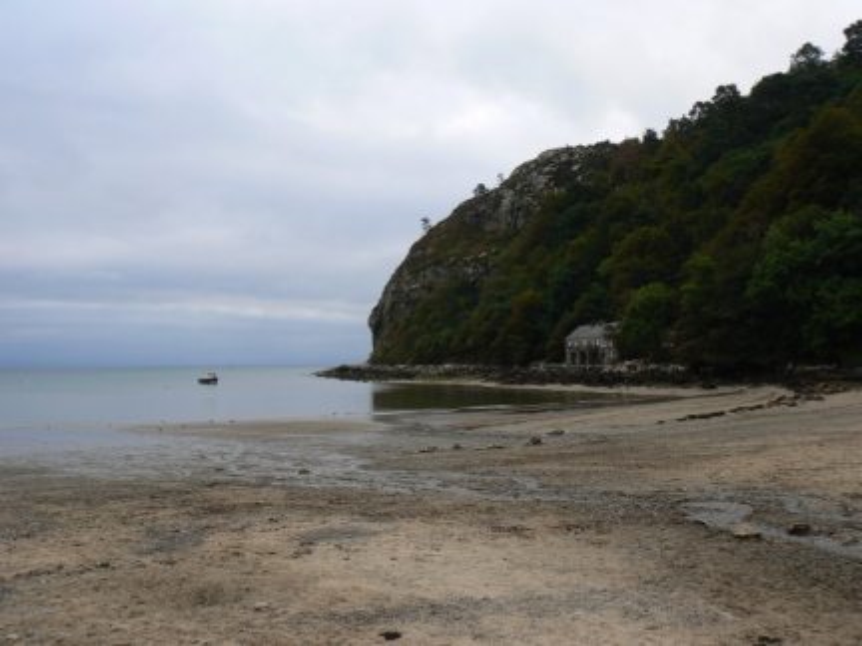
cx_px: 431
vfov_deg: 39.7
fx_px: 896
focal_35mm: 36
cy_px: 323
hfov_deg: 51.4
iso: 80
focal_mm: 6
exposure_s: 1/200
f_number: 5.6
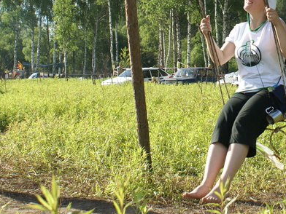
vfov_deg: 15.0
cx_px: 258
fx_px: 810
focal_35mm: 98
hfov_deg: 19.7
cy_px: 32
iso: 100
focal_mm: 26
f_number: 5.6
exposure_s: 1/320
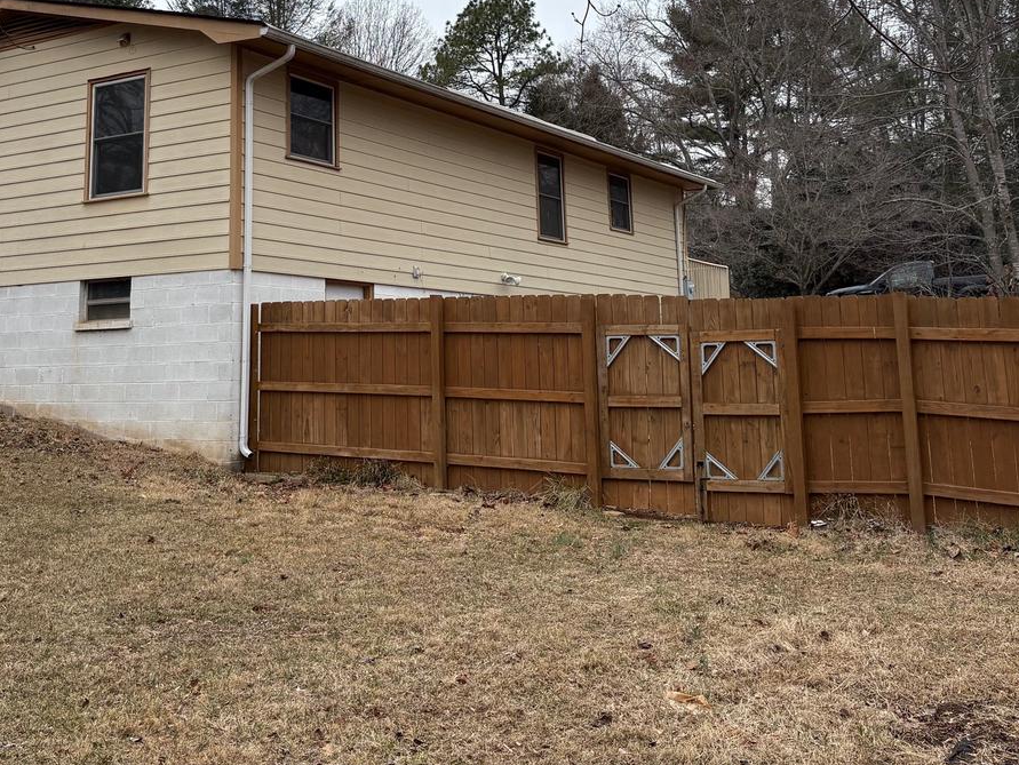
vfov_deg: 33.4
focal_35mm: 42
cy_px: 151
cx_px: 400
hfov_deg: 44.5
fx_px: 1237
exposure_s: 1/2012
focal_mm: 5.96
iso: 50
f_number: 1.6
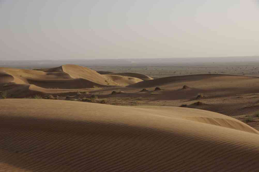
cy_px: 86
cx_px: 130
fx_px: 460
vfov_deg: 21.2
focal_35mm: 64
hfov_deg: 31.4
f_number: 8
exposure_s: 1/180
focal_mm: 42.5
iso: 100
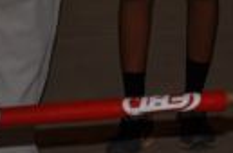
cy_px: -164
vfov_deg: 1.9
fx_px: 4735
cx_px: 96
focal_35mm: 734
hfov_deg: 2.8
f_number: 5.6
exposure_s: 1/90
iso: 200
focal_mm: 105
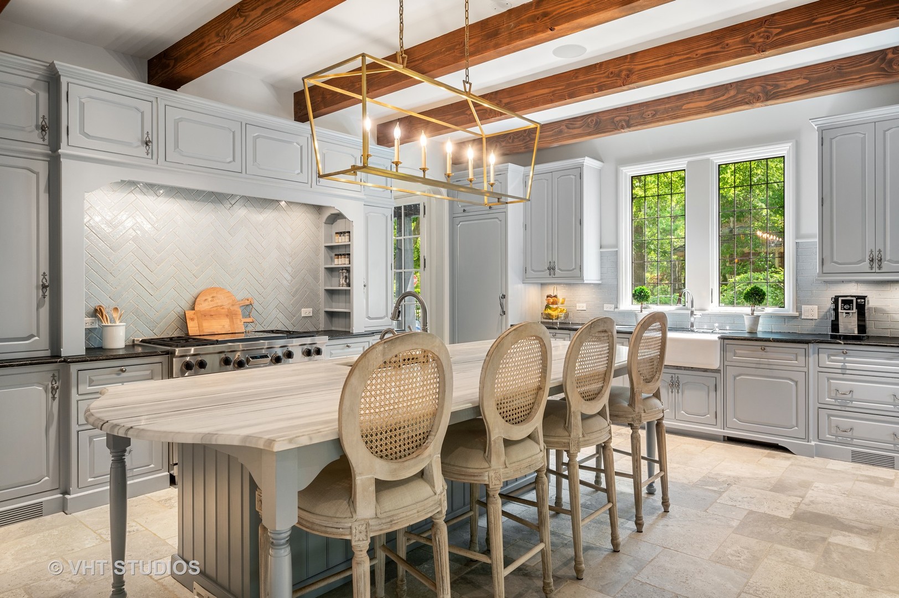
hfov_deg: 78.6
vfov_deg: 57.1
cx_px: 450
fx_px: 549
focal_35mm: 22
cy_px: 299
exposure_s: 1.5
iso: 200
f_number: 8
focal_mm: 22
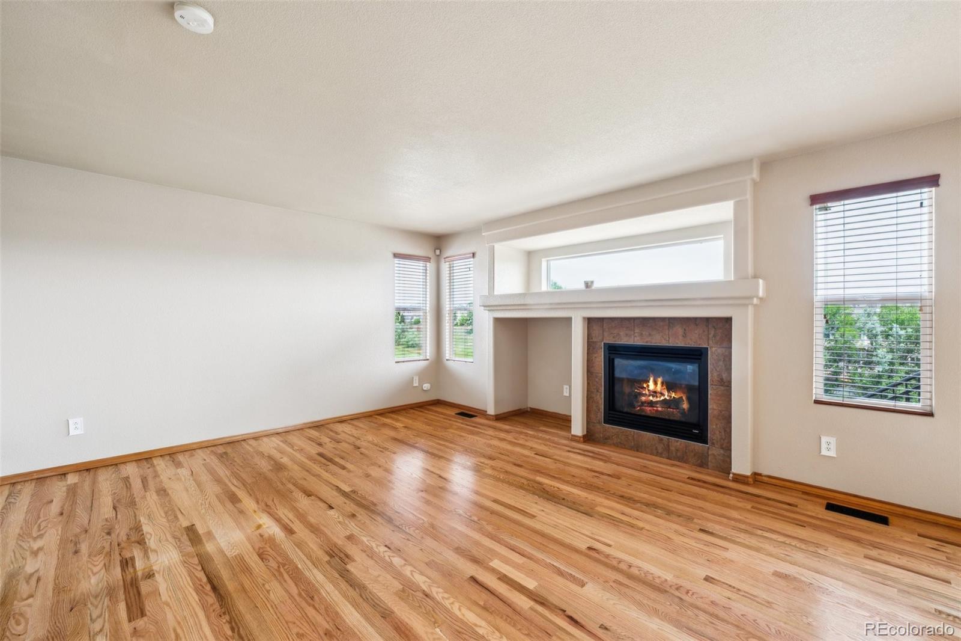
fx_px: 400
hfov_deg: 100.4
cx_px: 480
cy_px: 320
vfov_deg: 77.3
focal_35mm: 15
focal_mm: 15
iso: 100
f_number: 9
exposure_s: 1/6
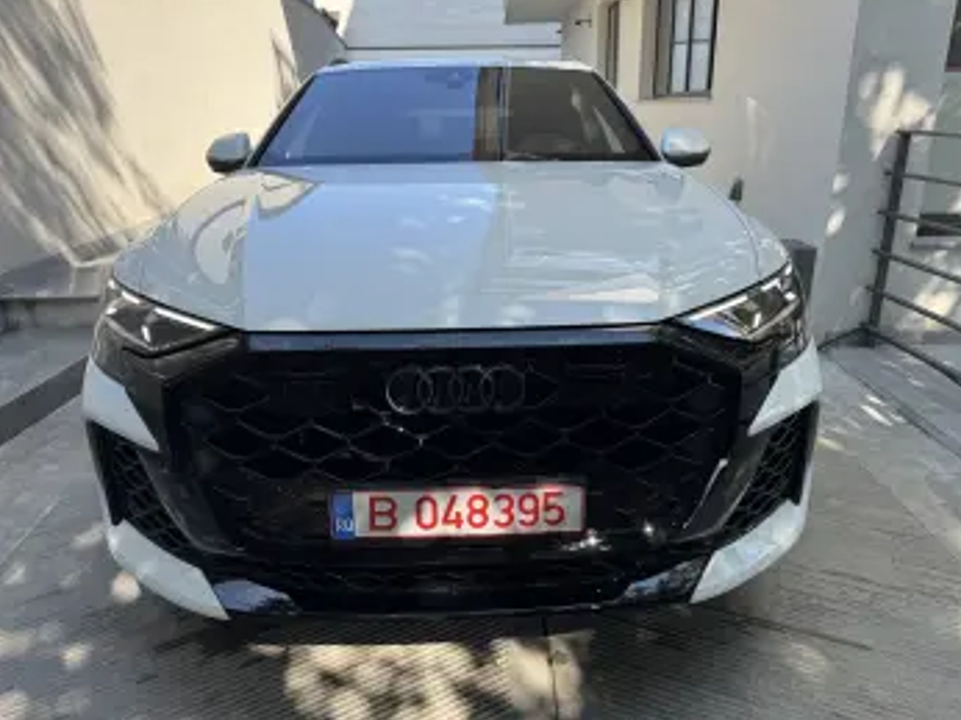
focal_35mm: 25
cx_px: 492
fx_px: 694
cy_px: 347
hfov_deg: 69.4
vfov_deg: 54.8
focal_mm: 6.76
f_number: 1.78
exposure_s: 1/1042
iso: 80
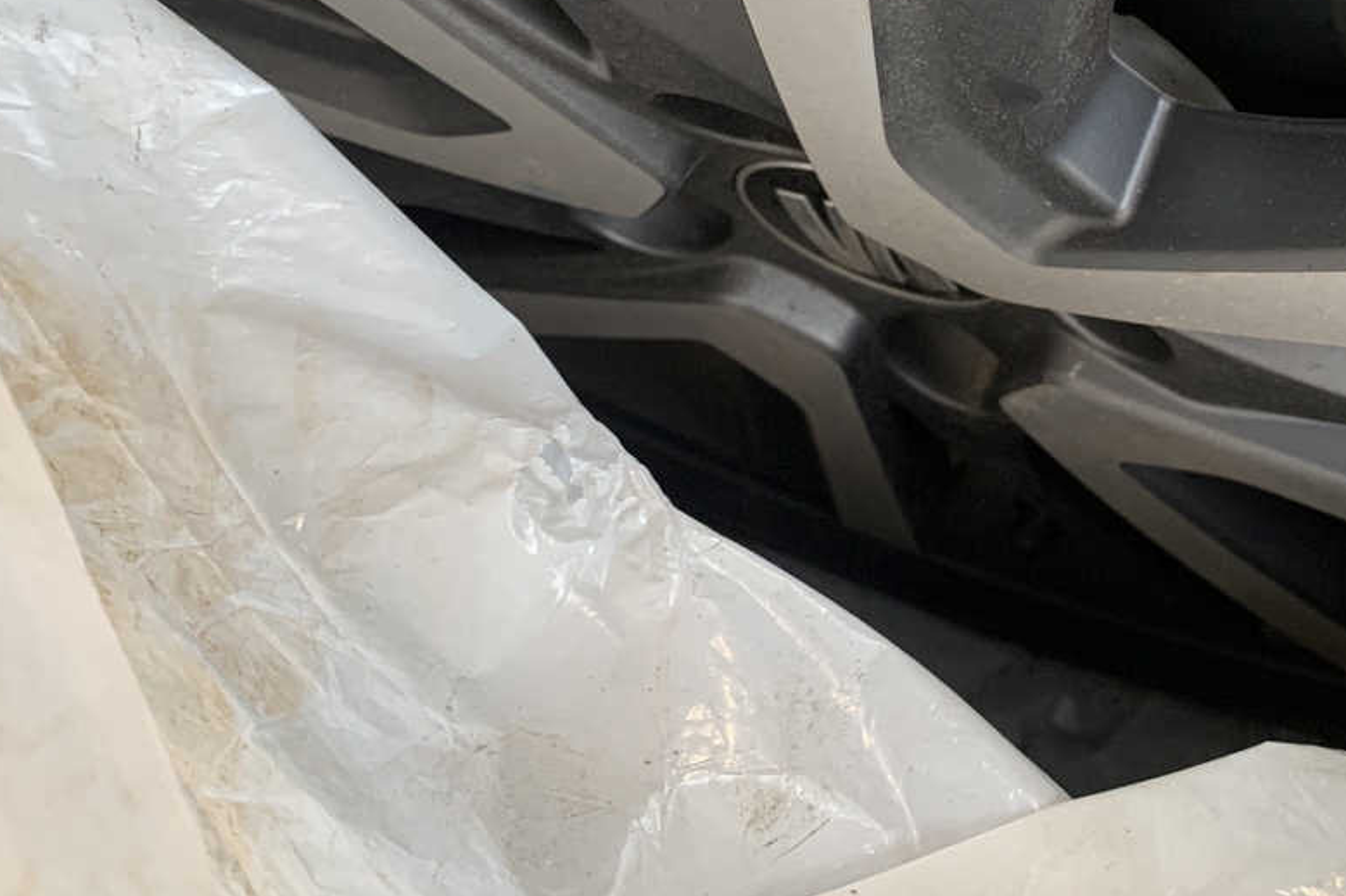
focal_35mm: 50
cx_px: 1054
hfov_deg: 38.3
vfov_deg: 26.6
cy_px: 216
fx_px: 1869
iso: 160
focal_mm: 4.25
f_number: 1.8
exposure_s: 1/60
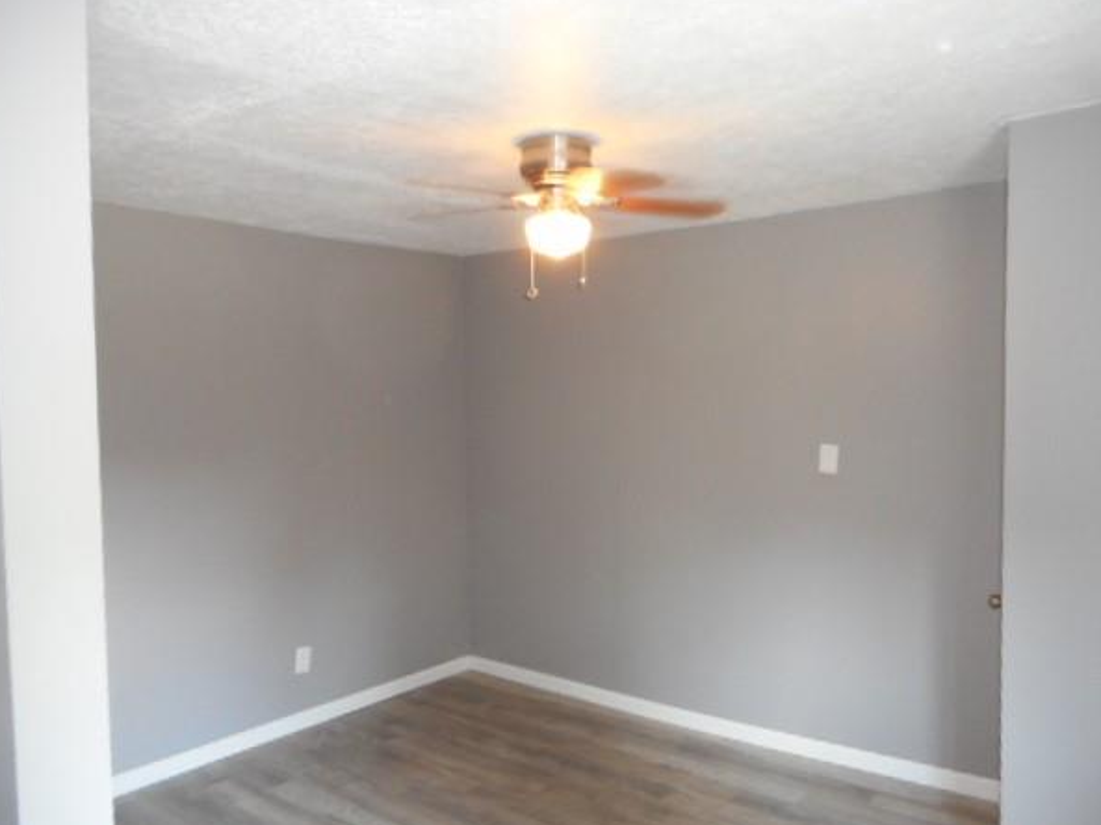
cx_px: 570
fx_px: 858
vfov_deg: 51.3
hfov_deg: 65.3
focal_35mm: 27
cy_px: 435
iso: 360
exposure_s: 1/25
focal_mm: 4.5
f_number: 3.7
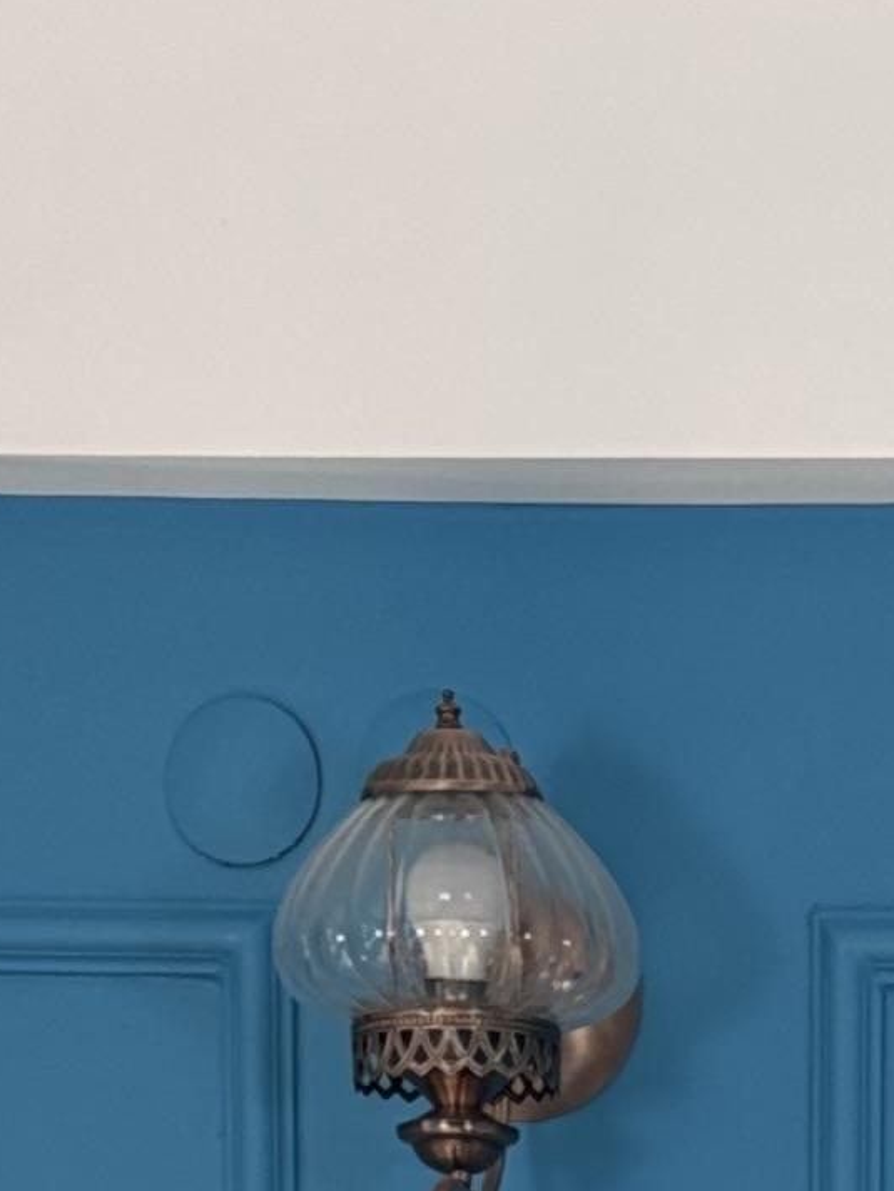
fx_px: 5060
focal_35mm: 147
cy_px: 2796
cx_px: 1298
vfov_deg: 11.3
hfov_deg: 9.8
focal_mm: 5.96
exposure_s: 1/121
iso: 125
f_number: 1.6
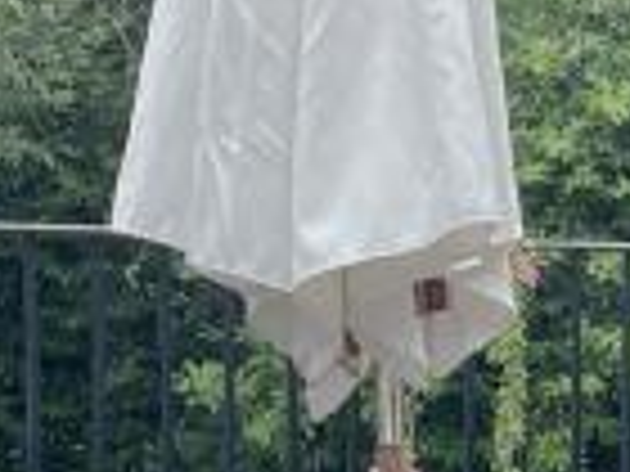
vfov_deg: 7.7
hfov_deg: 10.1
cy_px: 701
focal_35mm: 190
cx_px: 904
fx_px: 3458
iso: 32
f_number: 1.6
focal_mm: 4.2
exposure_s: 1/997
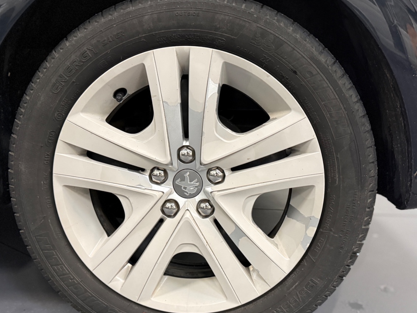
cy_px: 168
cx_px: 206
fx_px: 410
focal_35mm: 34
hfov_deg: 54.0
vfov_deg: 41.8
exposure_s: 1/50
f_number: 1.78
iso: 640
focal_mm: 6.76
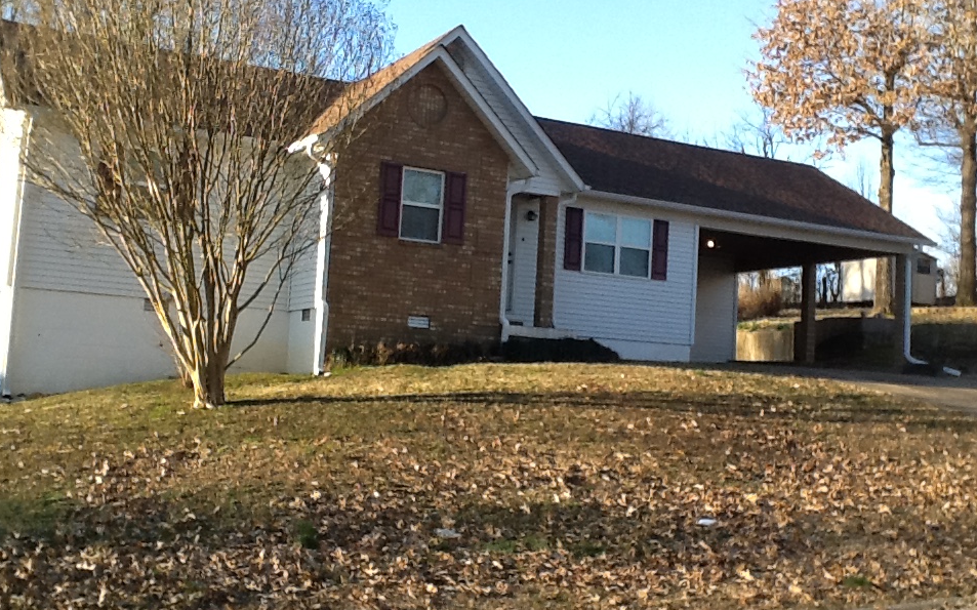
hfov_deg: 42.7
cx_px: 487
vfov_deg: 27.4
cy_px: 294
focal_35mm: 47
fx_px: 1251
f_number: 2.4
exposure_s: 1/287
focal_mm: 2.03
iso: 40
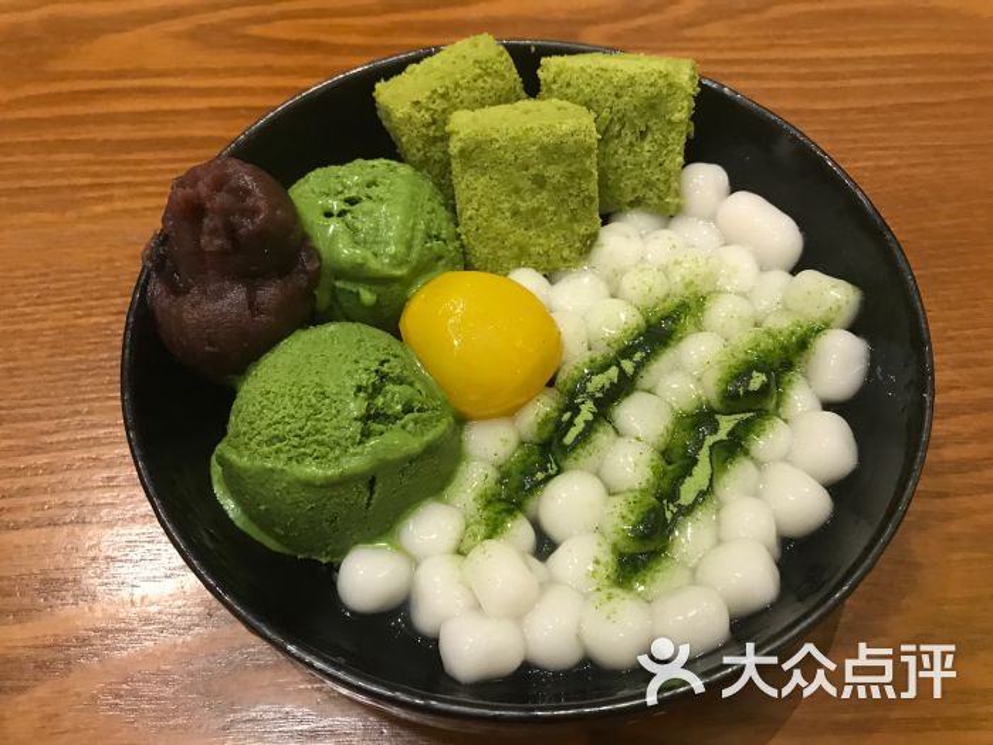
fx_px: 803
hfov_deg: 63.4
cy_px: 372
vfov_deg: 49.7
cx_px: 496
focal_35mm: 28
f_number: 1.8
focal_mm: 3.99
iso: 100
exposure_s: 1/11
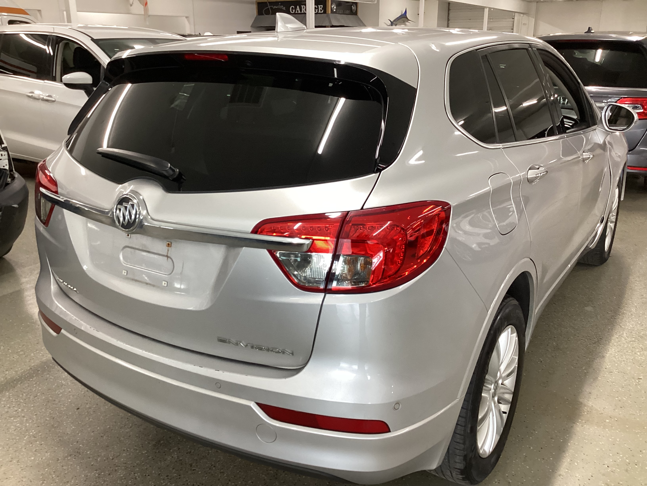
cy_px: 243
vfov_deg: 45.4
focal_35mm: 31
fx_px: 579
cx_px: 324
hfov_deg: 58.4
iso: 160
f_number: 2.4
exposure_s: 1/60
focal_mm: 3.3
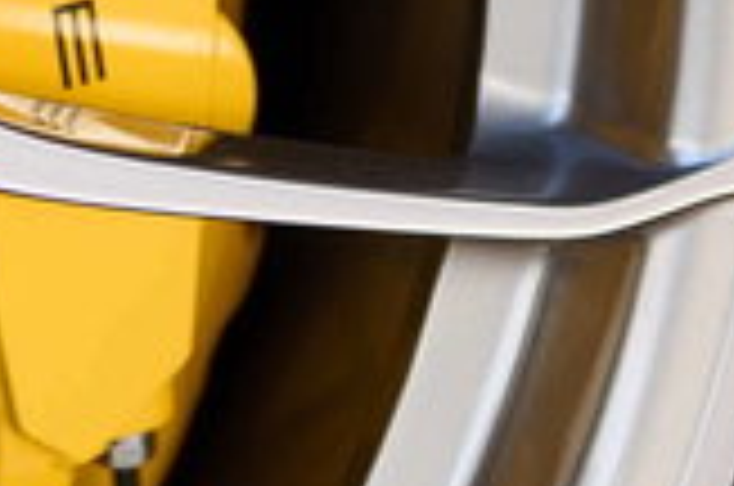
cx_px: -63
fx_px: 4802
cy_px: -205
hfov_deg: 8.7
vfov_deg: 5.7
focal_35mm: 236
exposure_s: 1/200
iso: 160
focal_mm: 50
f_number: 2.8
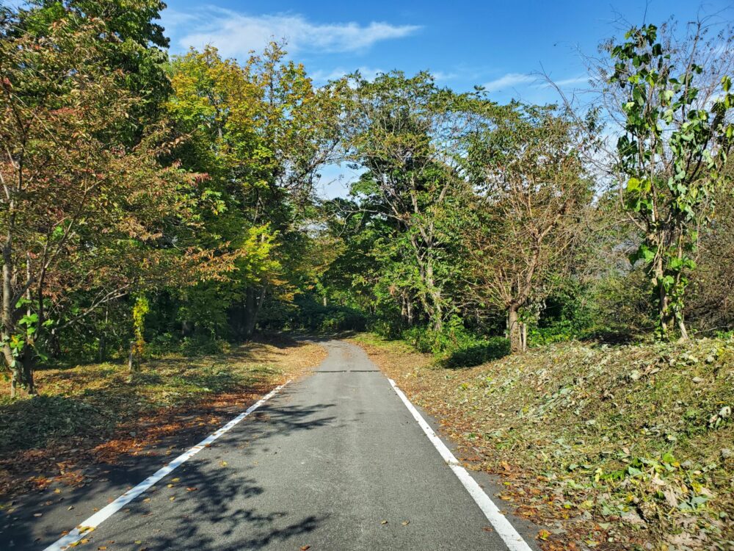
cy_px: 276
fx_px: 551
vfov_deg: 53.1
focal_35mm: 26
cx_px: 367
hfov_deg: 67.3
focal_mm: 4.3
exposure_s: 1/613
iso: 50
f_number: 2.4
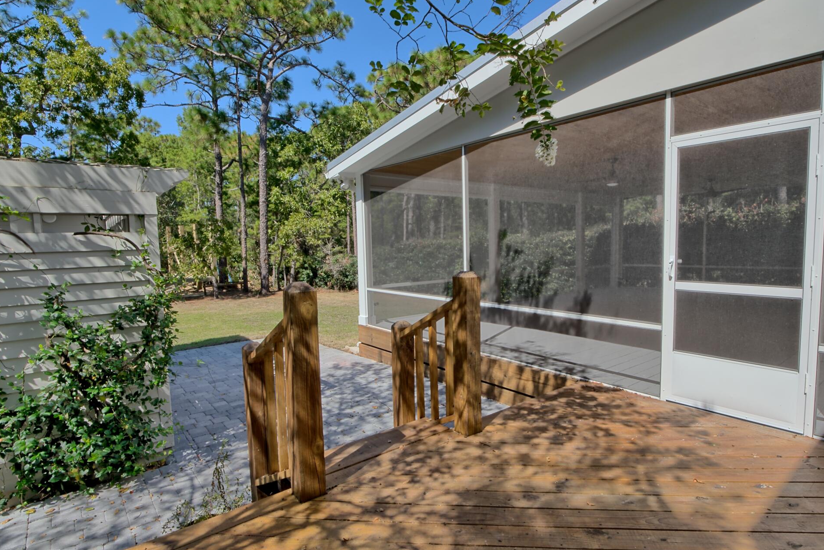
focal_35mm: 19
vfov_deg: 64.6
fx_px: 435
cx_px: 446
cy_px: 285
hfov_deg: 86.7
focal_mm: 12
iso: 200
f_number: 14
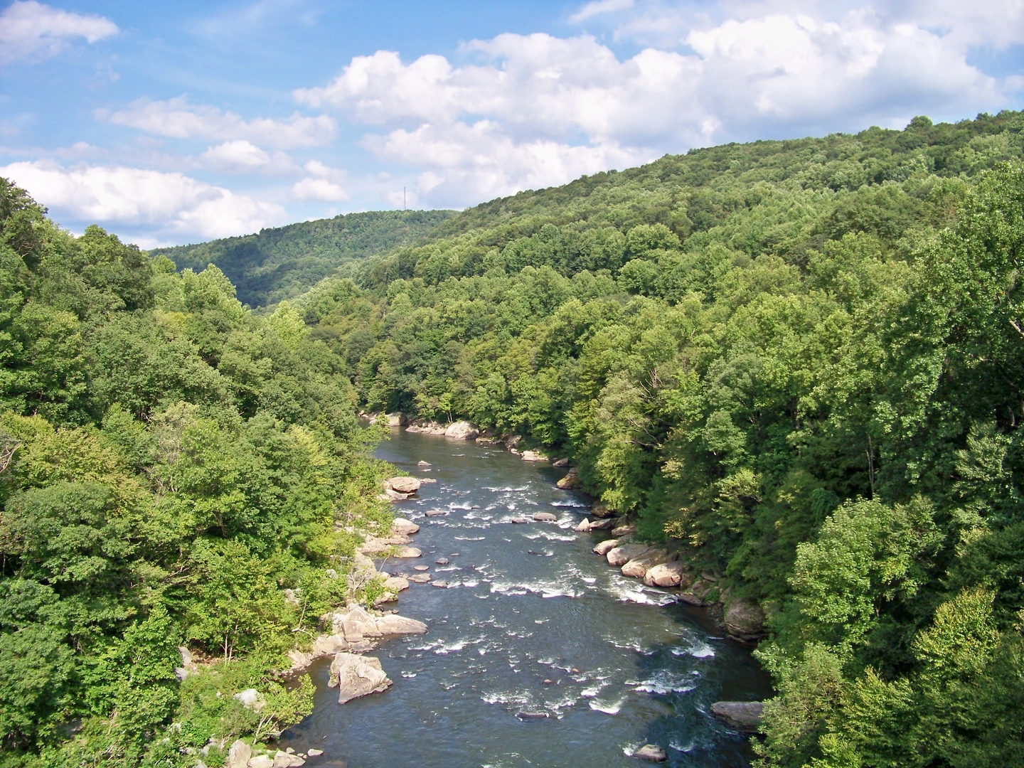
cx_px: 512
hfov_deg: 55.4
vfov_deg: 42.9
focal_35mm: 33
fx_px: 976
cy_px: 384
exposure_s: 1/800
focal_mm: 5.85
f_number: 2.8
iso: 100
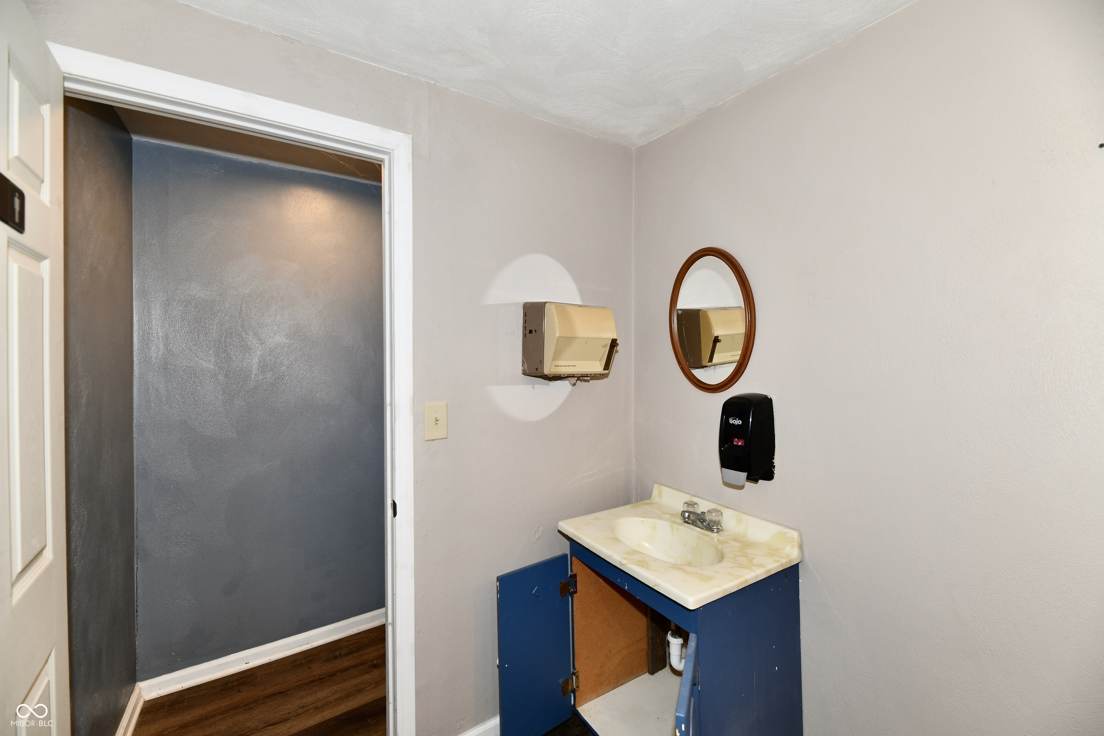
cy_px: 368
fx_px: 429
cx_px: 552
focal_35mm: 14
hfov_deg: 104.3
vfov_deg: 81.2
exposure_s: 1/60
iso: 640
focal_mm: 14
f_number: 6.3
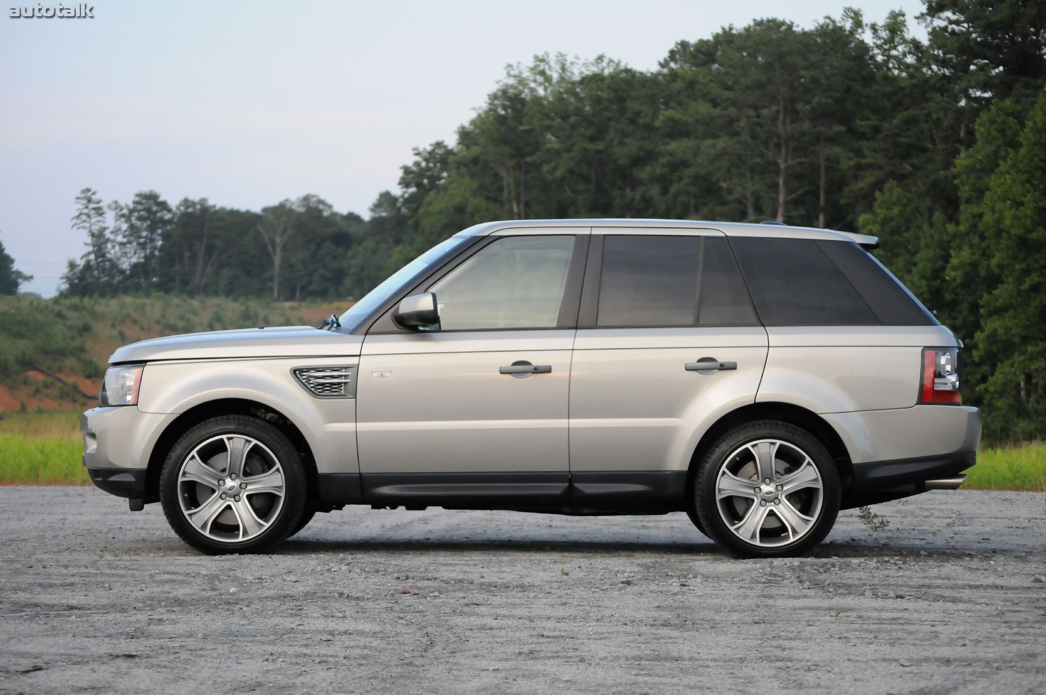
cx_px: 523
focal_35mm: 108
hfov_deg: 18.9
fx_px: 3134
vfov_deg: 12.7
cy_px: 348
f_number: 5
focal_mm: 72
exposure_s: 1/800
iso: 2000
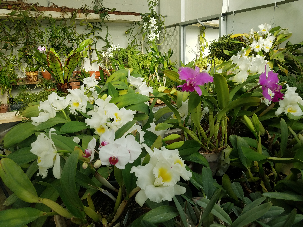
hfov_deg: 67.3
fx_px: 228
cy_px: 114
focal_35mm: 26
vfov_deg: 53.1
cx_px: 152
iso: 50
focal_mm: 4.2
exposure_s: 1/814
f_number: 1.7
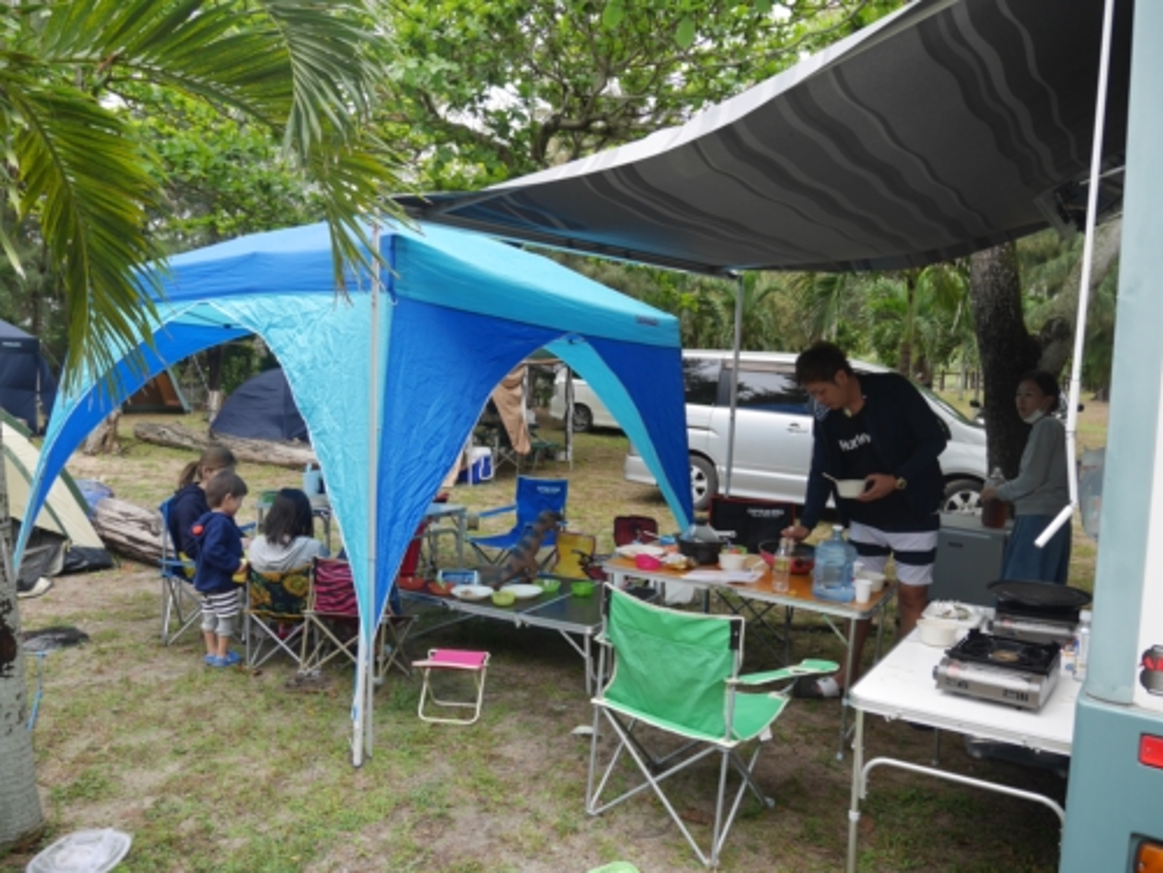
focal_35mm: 24
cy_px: 436
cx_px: 582
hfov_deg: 71.6
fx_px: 806
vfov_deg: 56.8
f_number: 4
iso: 200
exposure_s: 1/160
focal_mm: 12
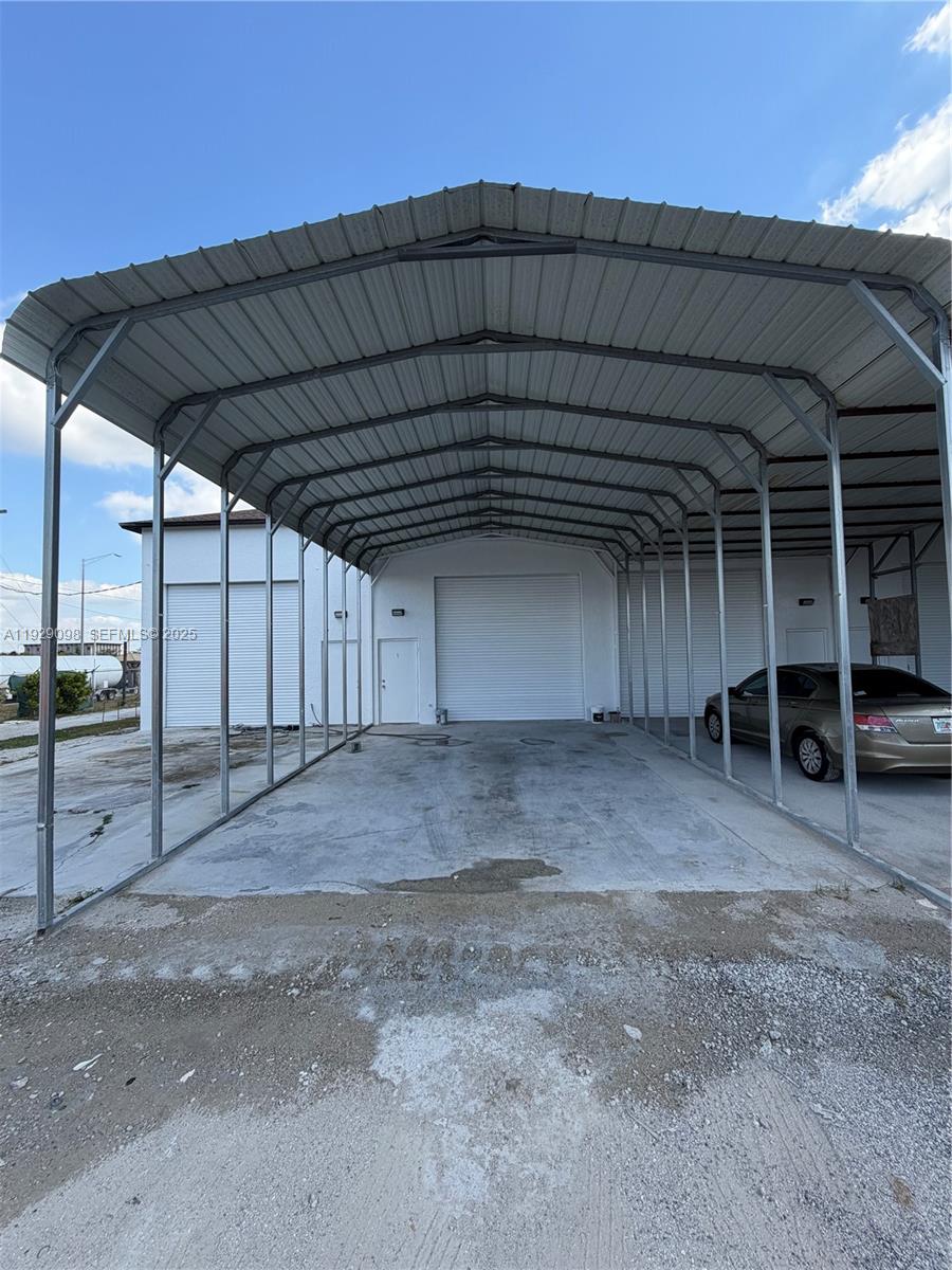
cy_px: 635
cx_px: 476
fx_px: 513
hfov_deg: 85.7
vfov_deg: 102.1
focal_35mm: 14
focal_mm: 2.22
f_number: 2.2
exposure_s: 1/625
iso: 40
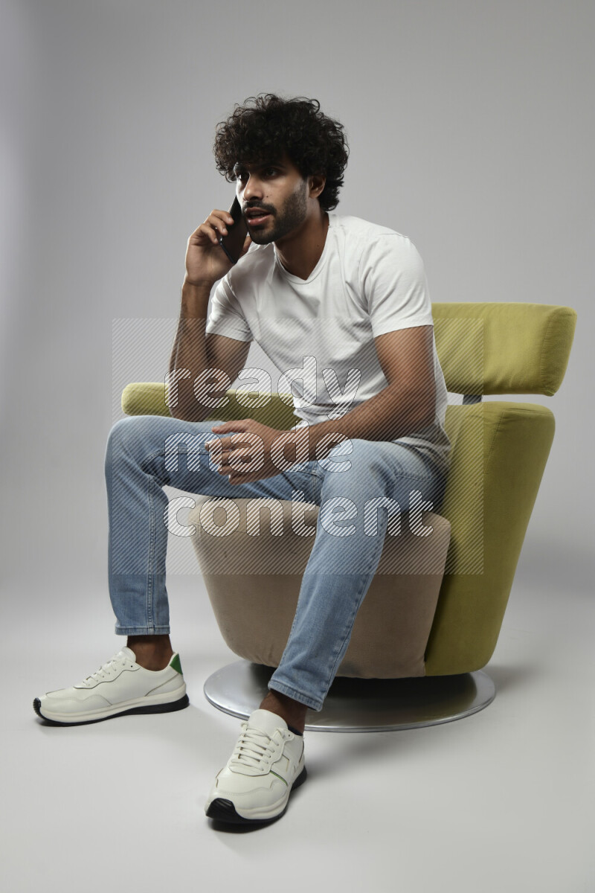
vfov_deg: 43.6
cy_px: 446
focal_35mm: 45
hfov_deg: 29.9
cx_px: 298
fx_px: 1116
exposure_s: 1/125
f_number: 6.3
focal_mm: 45
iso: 400
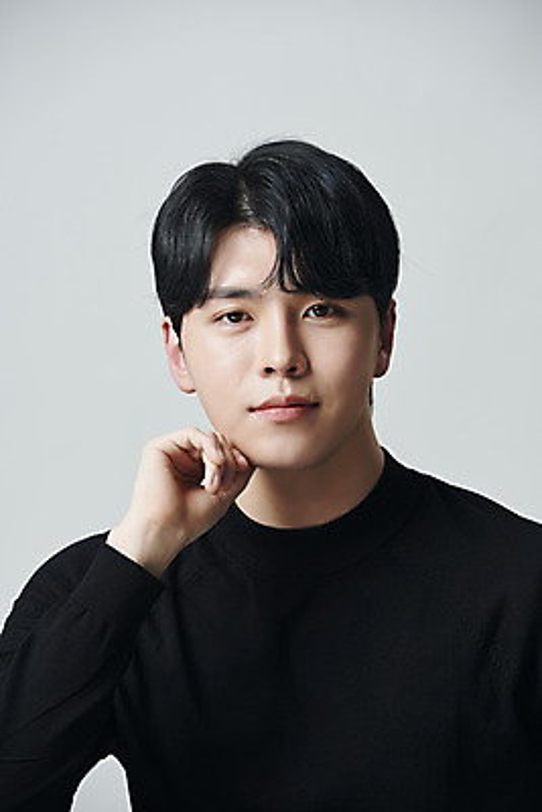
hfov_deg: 7.2
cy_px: 406
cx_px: 271
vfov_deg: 10.8
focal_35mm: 190
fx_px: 4287
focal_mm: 190
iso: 64
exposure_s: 1/125
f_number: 7.1
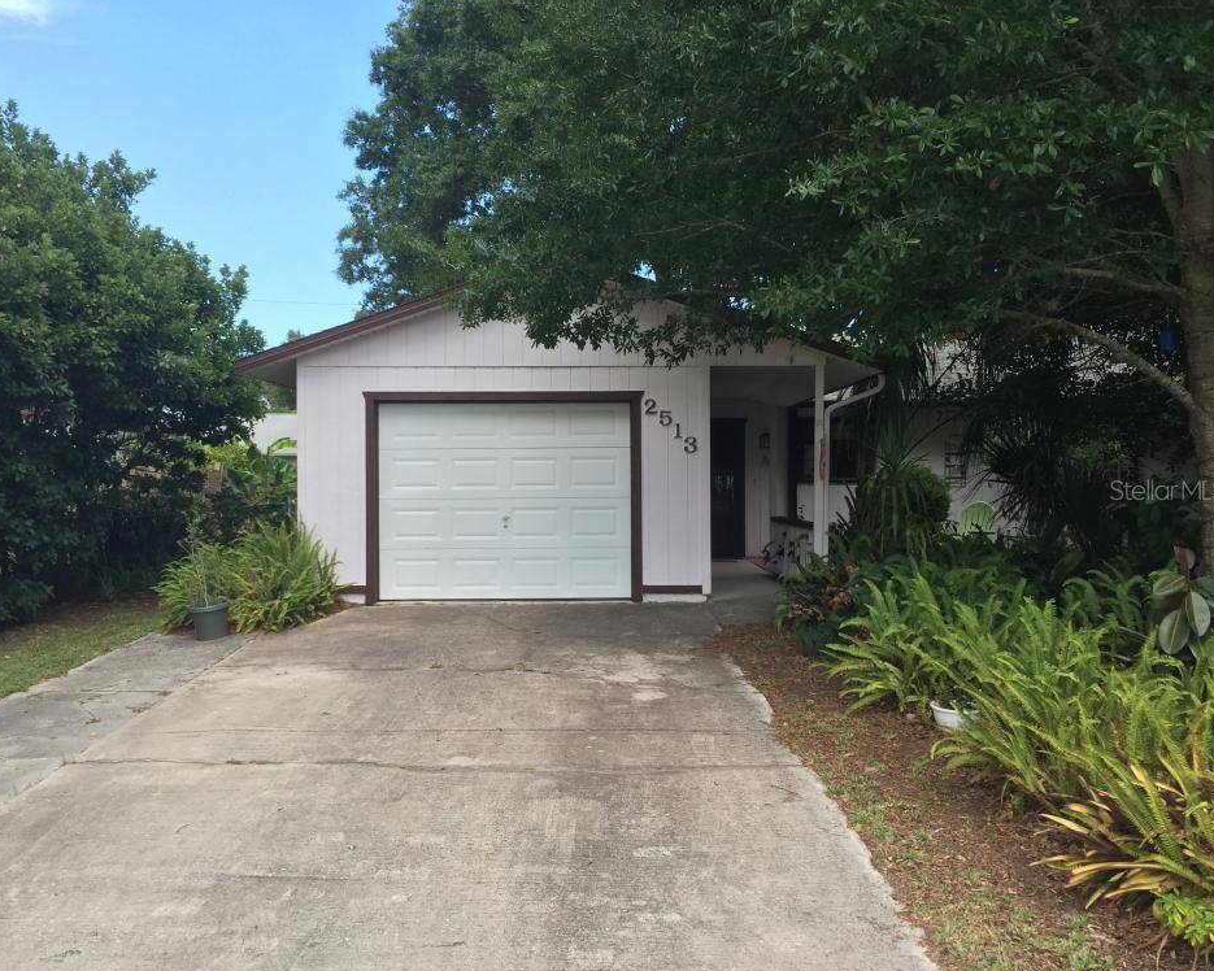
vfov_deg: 47.1
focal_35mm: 31
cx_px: 567
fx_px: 1114
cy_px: 490
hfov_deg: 57.1
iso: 32
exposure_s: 1/439
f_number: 2.2
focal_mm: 4.15
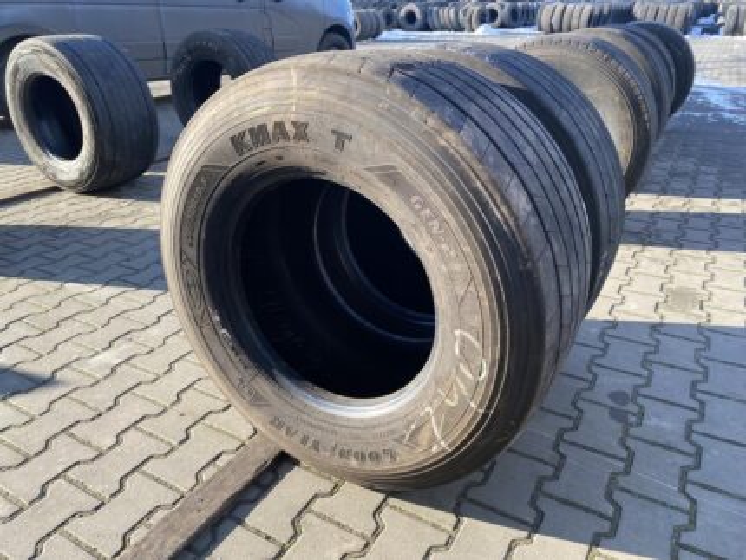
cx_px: 373
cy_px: 280
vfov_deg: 53.1
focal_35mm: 26
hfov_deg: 67.3
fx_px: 561
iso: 32
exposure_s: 1/347
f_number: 1.8
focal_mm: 4.25
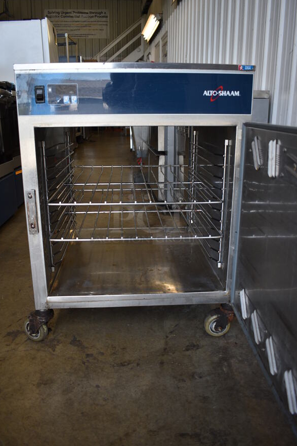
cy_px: 218
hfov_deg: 46.4
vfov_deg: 65.5
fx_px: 347
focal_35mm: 28
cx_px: 147
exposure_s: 1/250
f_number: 3.5
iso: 400
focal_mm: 18
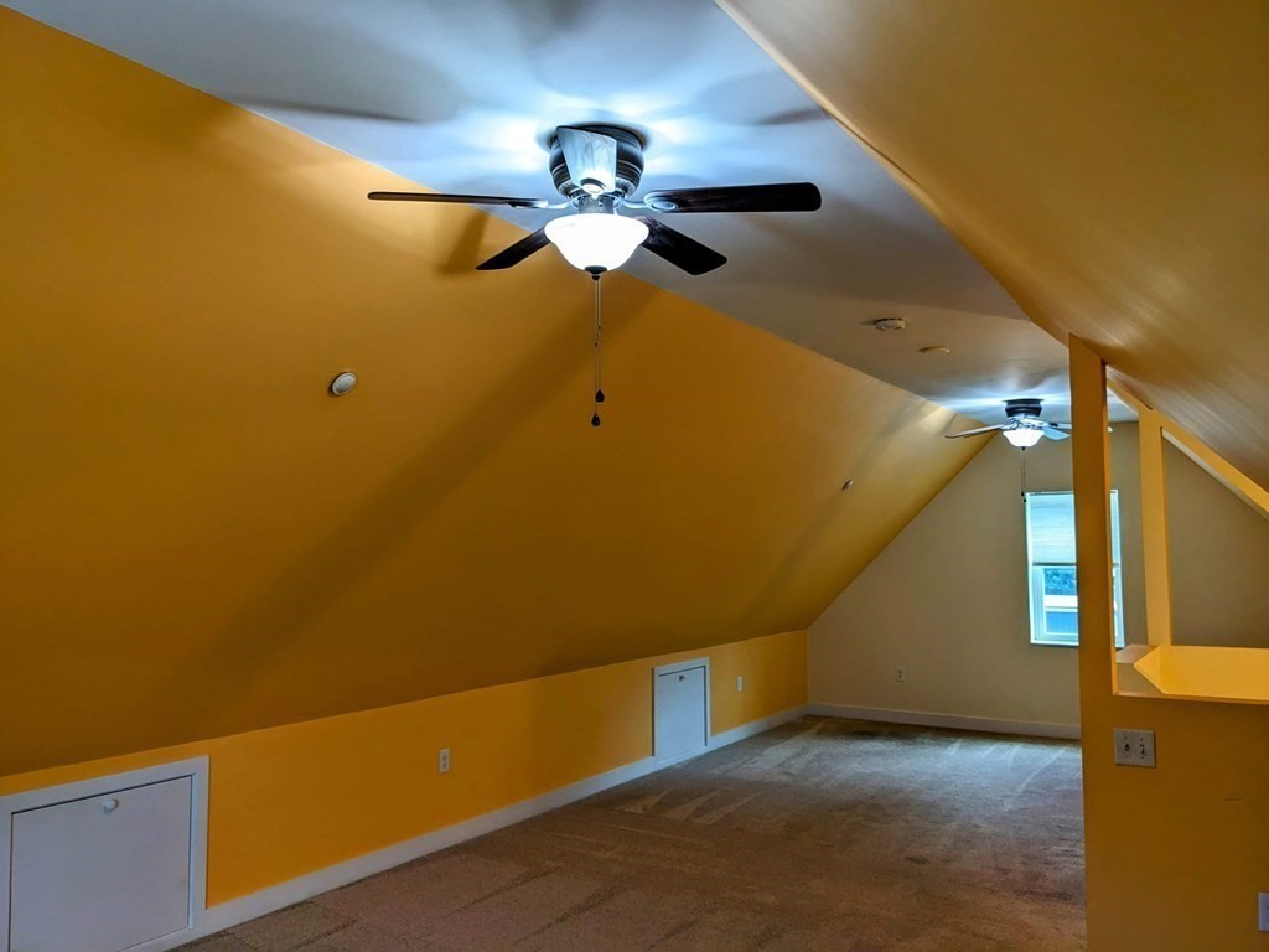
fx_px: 990
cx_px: 634
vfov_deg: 51.4
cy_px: 476
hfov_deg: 65.3
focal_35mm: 27
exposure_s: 1/60
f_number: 1.73
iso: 45
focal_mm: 4.38
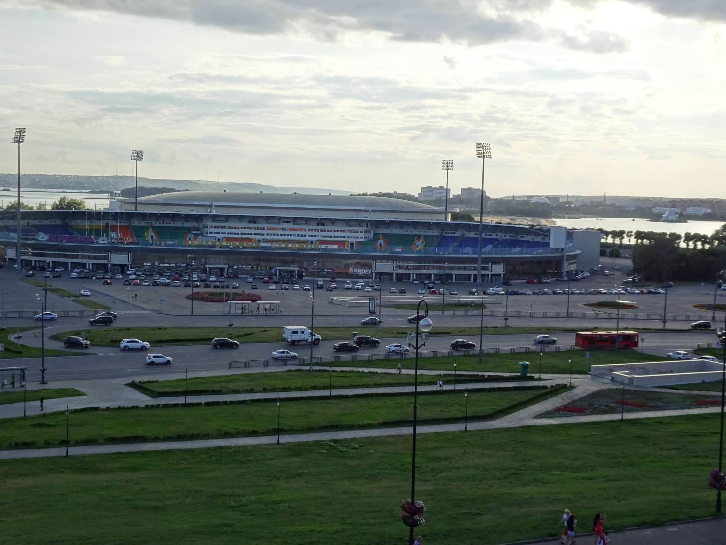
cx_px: 363
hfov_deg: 39.7
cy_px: 272
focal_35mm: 48
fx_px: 1007
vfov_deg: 30.3
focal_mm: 8.18
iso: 80
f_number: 4.5
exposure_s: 1/250
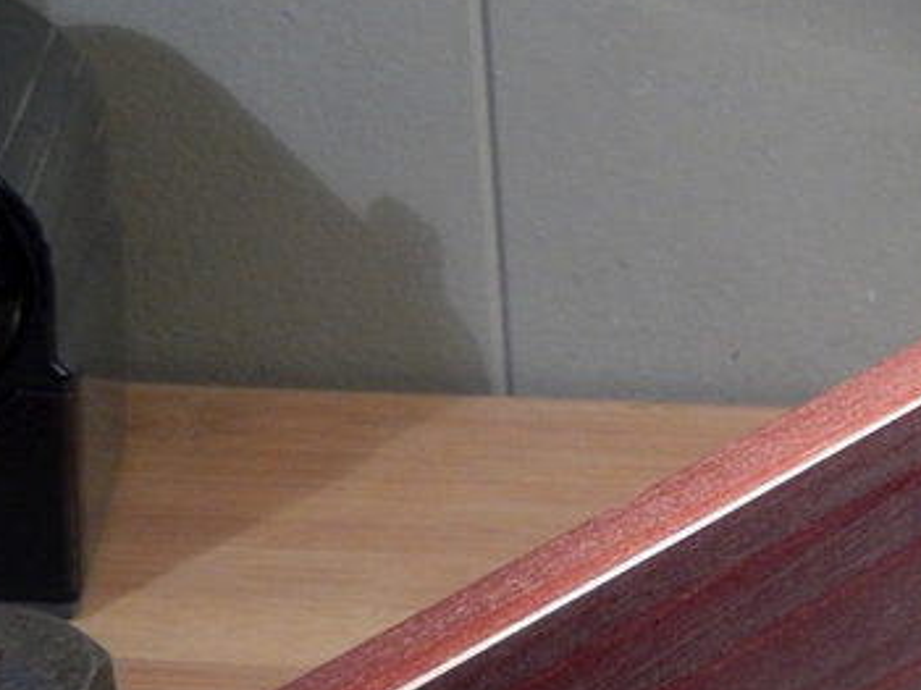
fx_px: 3378
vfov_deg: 11.6
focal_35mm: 127
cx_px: 950
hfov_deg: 15.2
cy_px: 659
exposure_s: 1/30
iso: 400
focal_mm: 10.4
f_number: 4.6
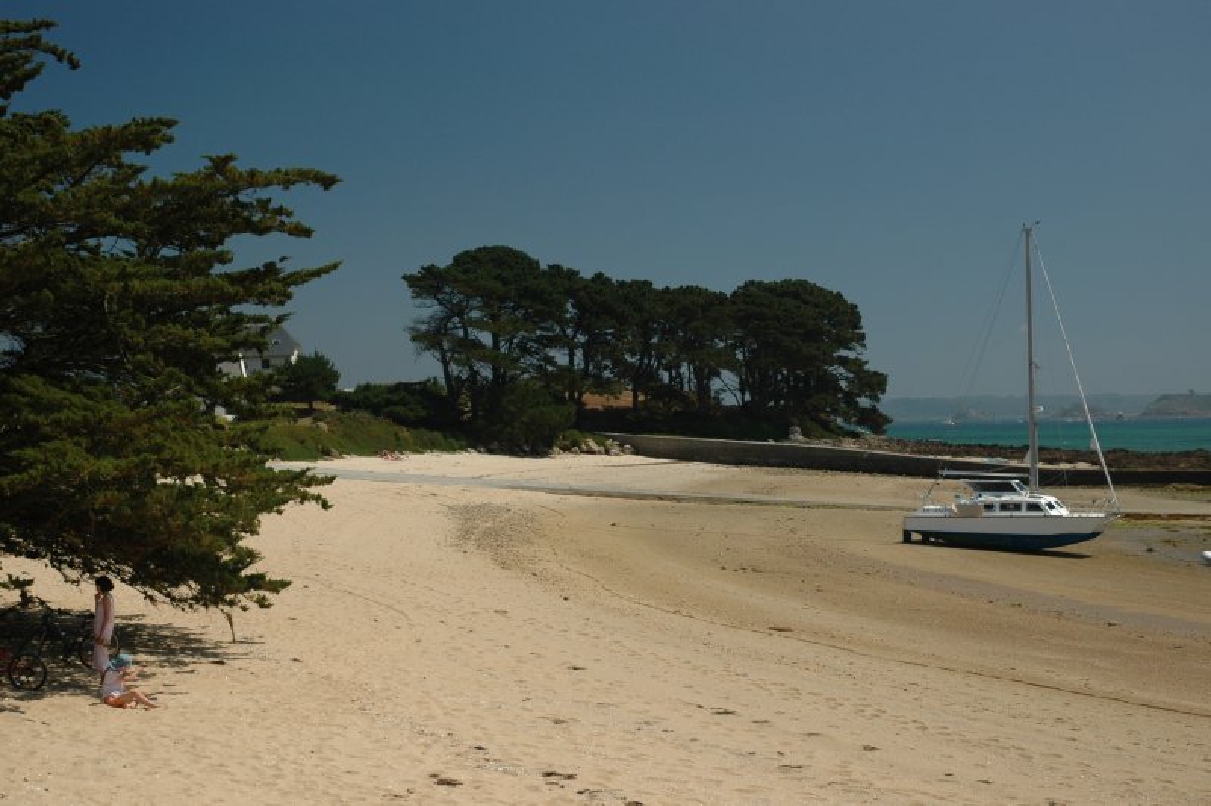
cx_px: 606
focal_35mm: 52
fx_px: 1765
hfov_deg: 37.9
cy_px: 403
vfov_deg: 25.7
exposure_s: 1/250
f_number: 7.1
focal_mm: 35
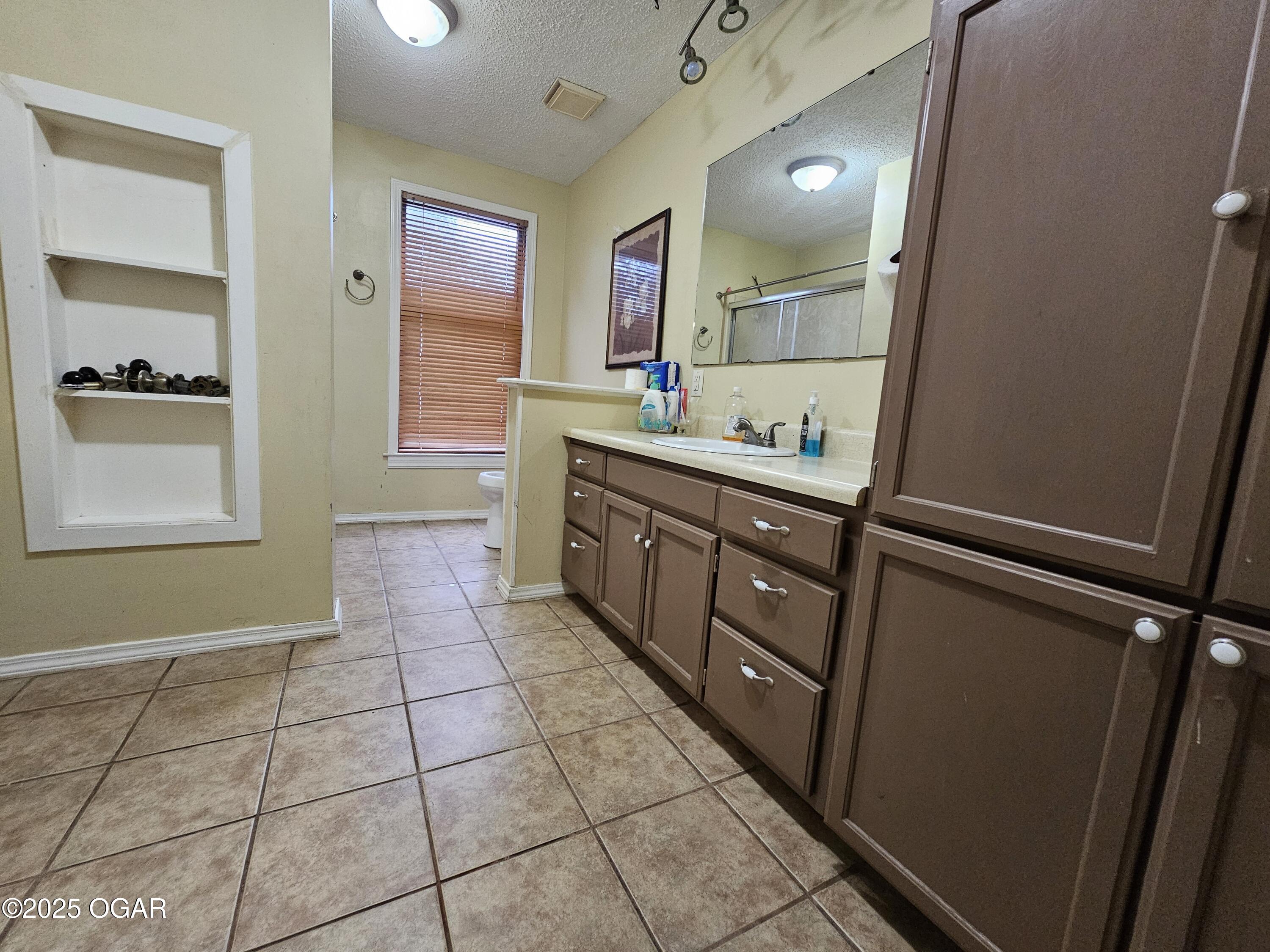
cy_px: 476
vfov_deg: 89.9
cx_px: 635
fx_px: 477
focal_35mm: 13
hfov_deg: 106.2
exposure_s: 1/30
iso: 640
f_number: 2.2
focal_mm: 2.2
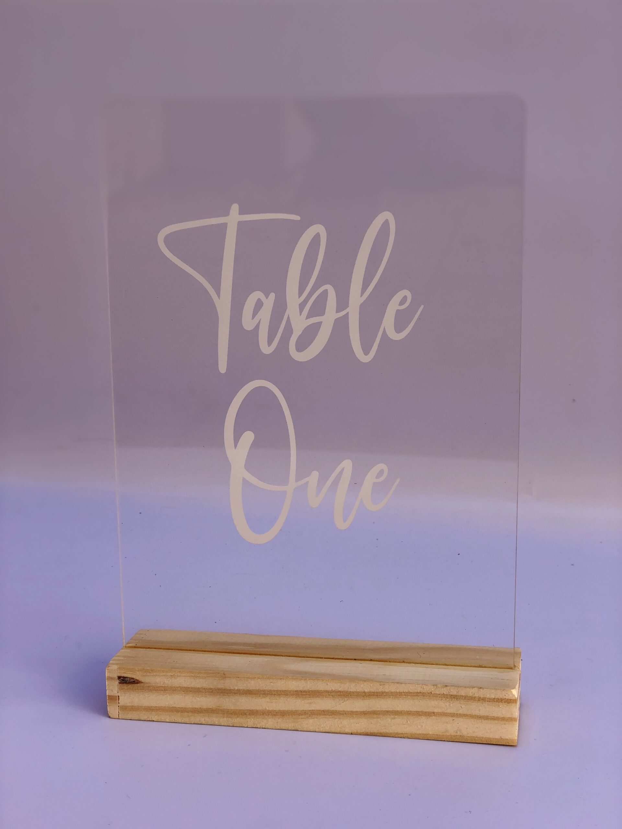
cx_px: 311
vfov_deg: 33.8
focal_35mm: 57
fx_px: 1366
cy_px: 414
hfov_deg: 25.7
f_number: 2.8
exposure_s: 1/182
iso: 20
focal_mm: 6.6
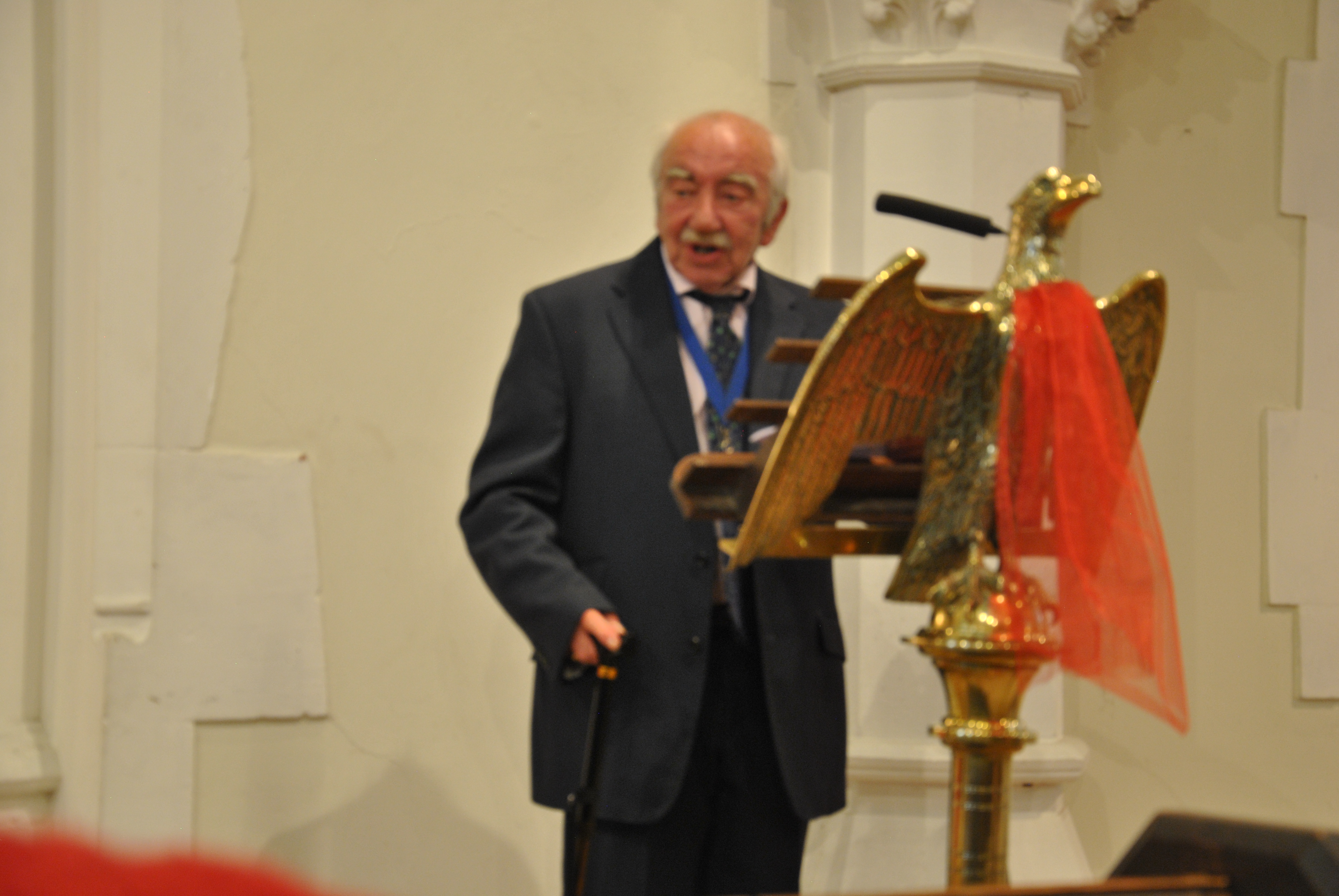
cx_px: 670
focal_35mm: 68
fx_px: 2514
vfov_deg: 20.2
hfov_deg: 29.8
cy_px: 448
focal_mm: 45
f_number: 4.8
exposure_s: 1/5
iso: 400
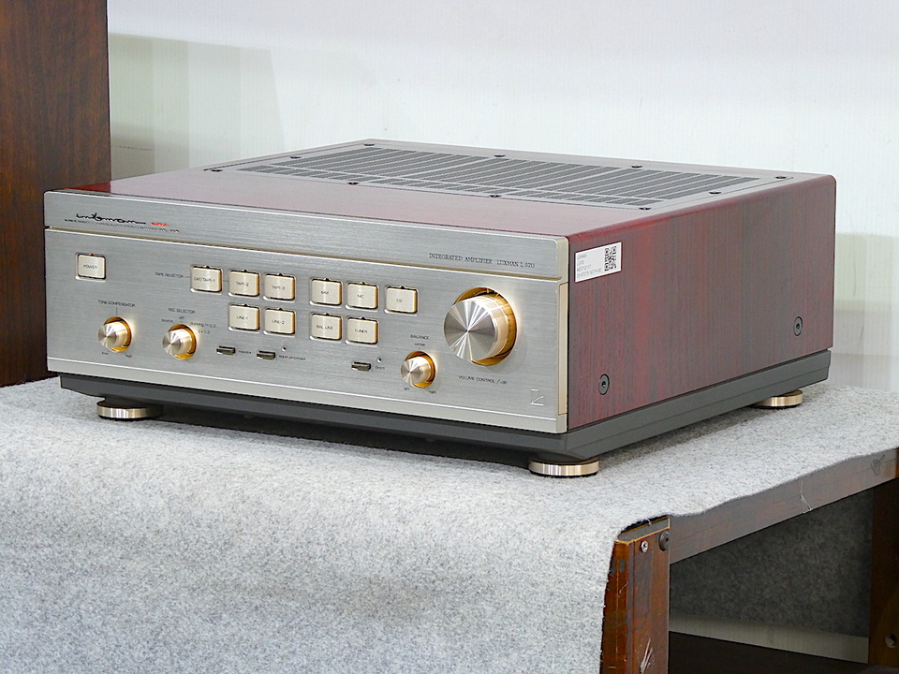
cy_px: 337
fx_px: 3506
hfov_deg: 14.6
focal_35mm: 135
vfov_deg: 11.0
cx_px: 450
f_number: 5.3
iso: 200
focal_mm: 24.2
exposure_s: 1/8
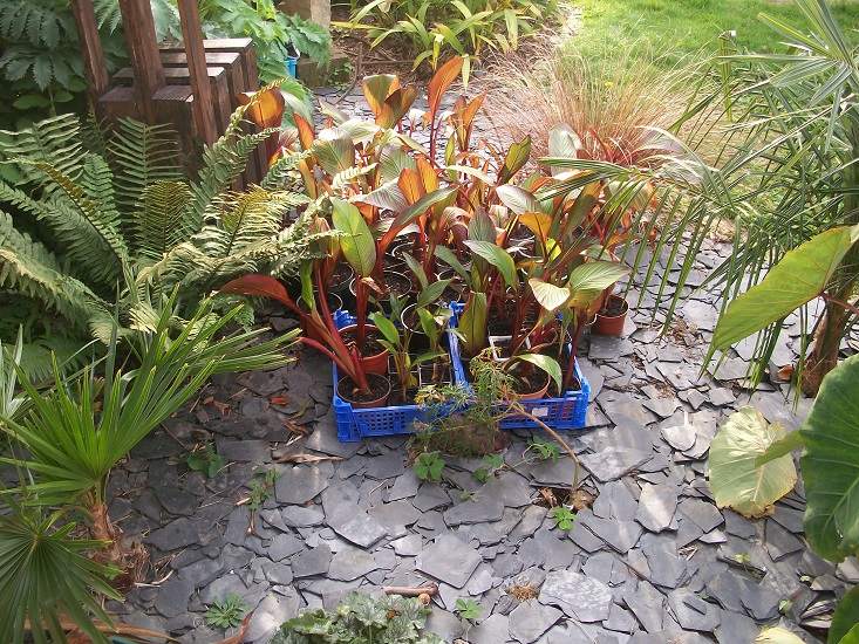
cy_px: 322
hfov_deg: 52.6
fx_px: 869
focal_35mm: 35
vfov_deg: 40.7
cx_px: 430
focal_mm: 6.3
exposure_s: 1/80
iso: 80
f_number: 3.1
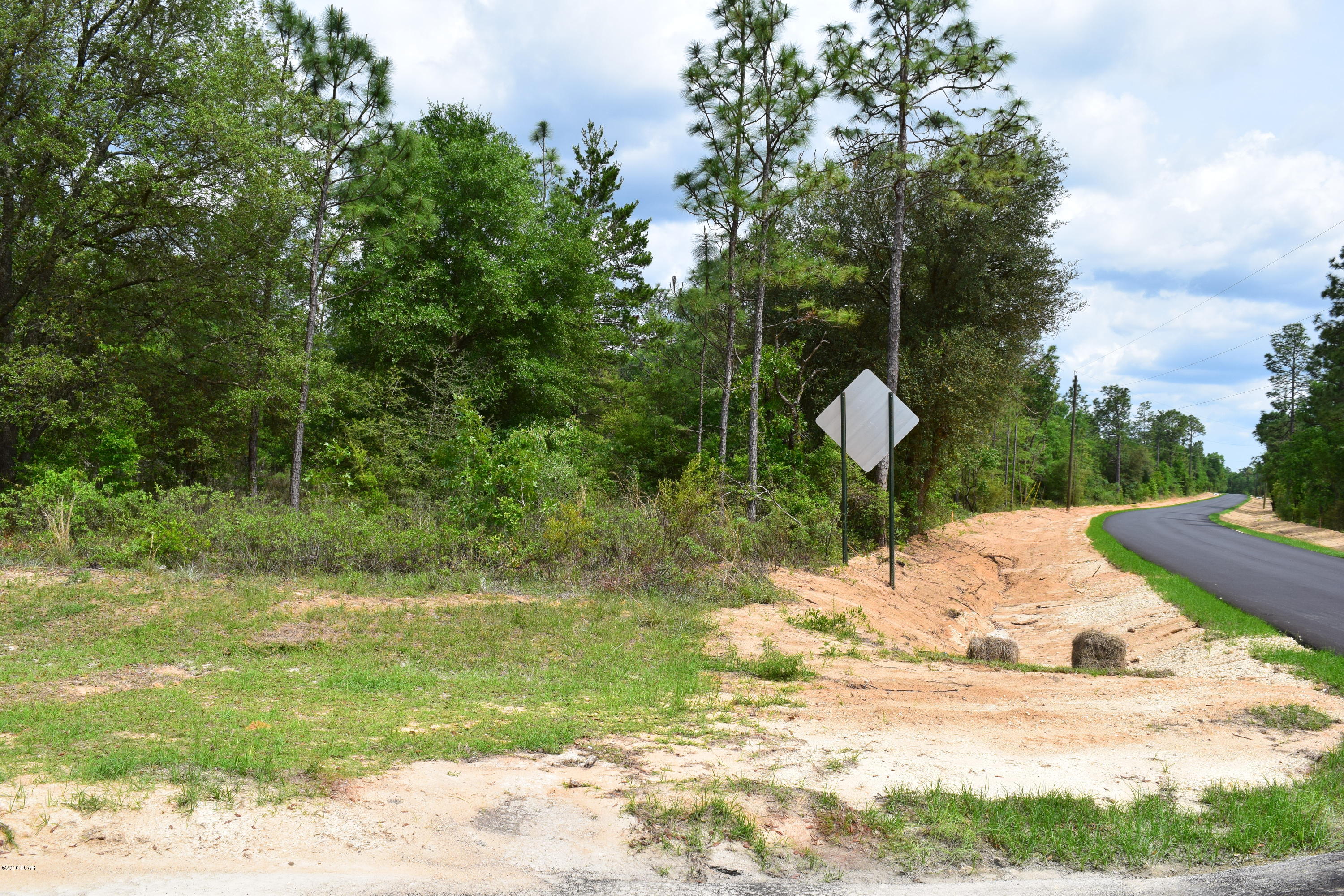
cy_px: 448
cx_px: 672
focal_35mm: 27
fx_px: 1008
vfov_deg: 47.9
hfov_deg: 67.4
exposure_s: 1/500
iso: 320
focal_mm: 18
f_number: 11
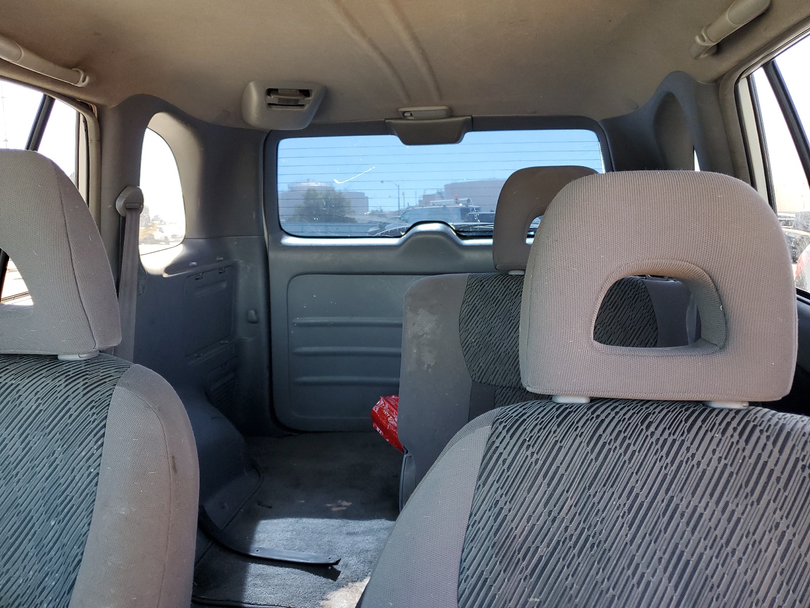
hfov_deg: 67.3
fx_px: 608
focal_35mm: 26
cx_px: 405
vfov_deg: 53.1
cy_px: 304
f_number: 1.5
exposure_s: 1/120
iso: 77
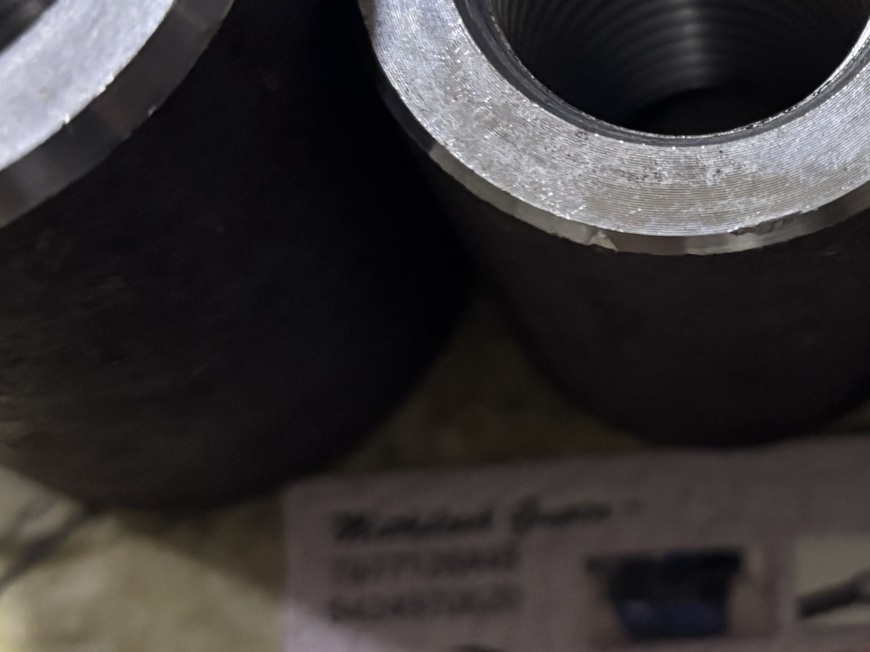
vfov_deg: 19.6
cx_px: 775
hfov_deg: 25.2
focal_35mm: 75
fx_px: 1885
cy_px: 256
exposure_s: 1/50
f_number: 1.6
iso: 500
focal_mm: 5.96
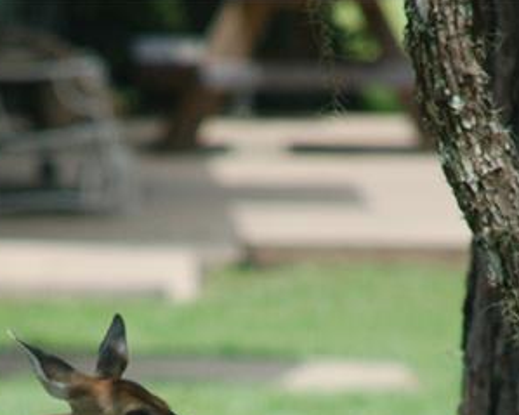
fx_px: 22189
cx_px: 168
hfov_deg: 1.3
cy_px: 583
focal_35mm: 1445
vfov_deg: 1.1
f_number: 5.6
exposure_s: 1/640
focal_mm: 300
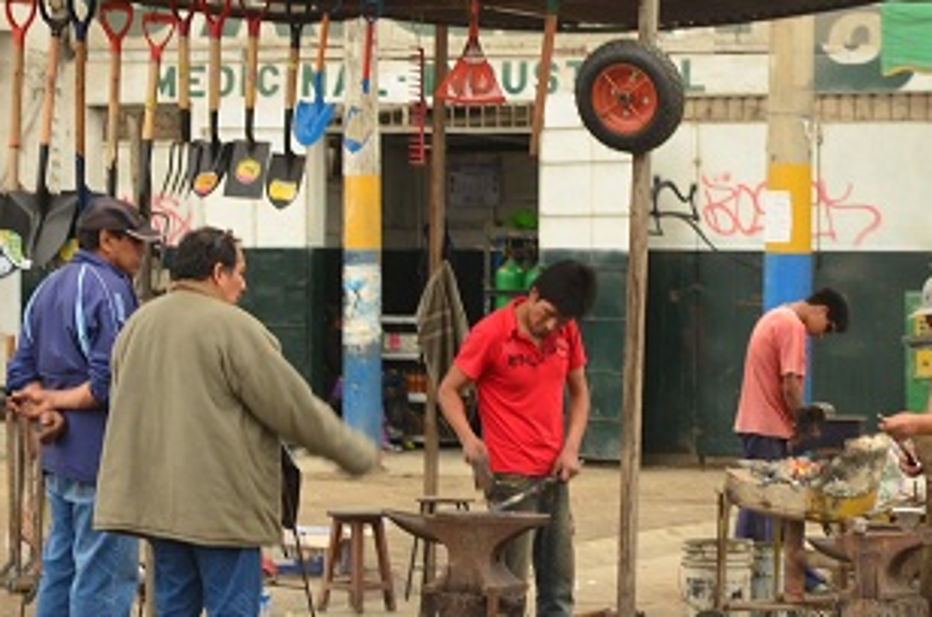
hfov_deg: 14.0
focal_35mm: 146
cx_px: 660
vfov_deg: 9.4
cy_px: 340
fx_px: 3772
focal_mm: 50
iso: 125
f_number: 8
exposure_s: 1/50
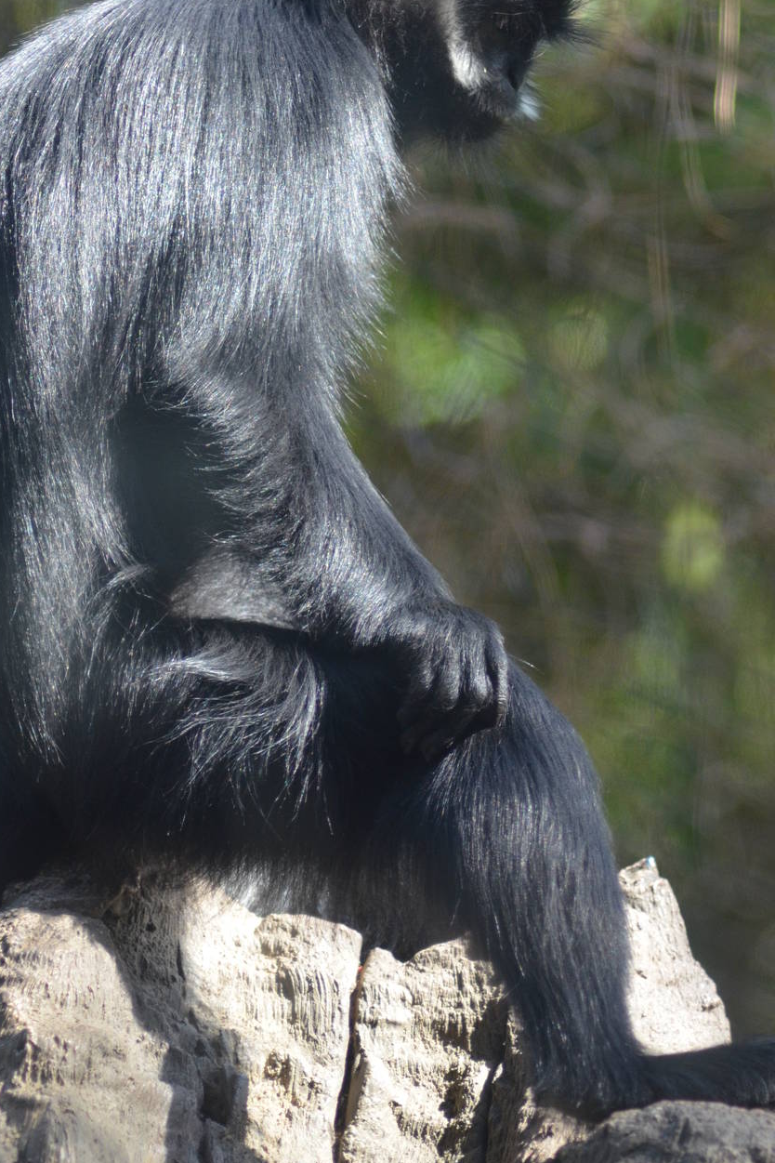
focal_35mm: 268
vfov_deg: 7.7
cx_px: 390
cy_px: 424
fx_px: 8653
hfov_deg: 5.1
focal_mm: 140
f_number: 4.2
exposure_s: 1/500
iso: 900
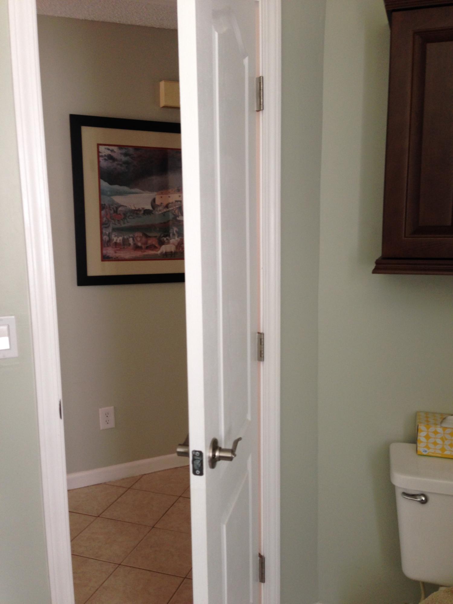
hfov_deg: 42.9
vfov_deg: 55.4
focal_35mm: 33
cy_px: 302
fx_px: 576
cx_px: 226
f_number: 2.4
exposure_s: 1/20
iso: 64
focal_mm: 4.12
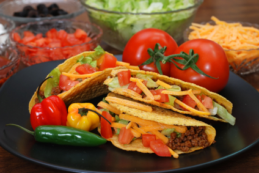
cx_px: 130
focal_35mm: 75
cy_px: 86
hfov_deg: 27.0
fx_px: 540
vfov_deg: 18.2
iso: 100
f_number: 8
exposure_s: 1/60
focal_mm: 50
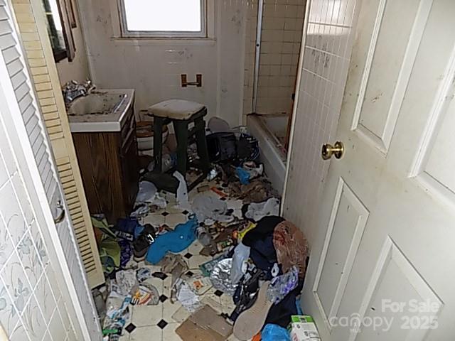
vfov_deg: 58.9
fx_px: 302
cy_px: 170
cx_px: 228
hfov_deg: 73.9
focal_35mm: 23
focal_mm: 4
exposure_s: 1/30
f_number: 3.1
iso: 200
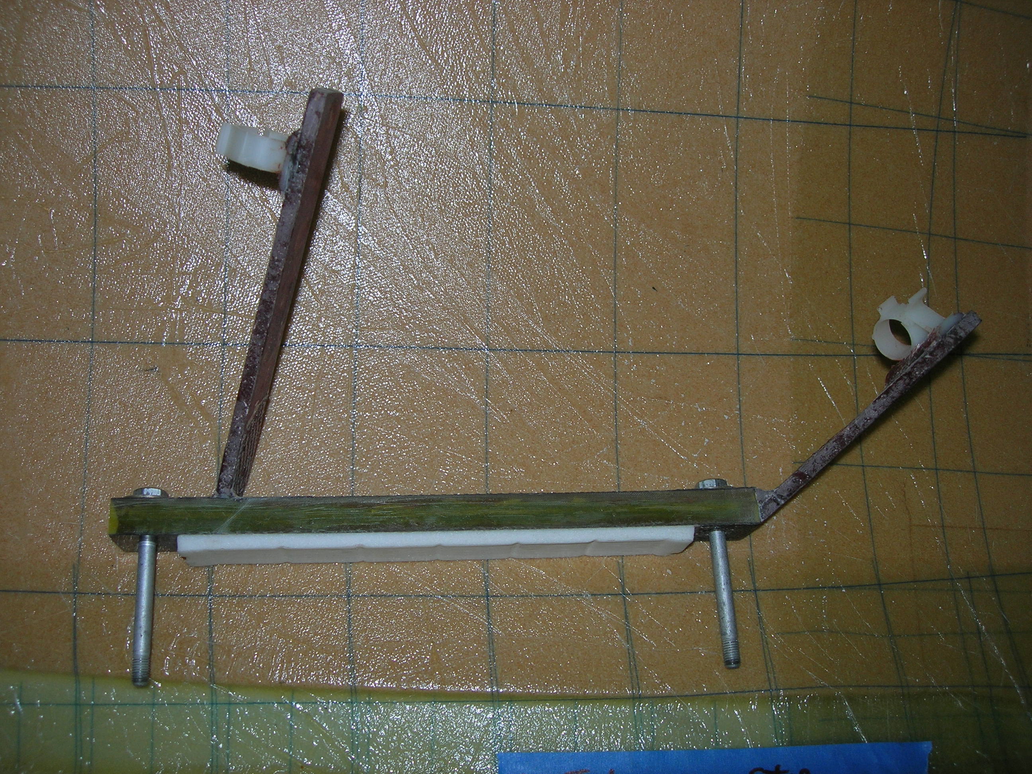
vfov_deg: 37.7
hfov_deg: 49.0
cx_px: 516
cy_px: 387
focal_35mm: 38
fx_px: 1133
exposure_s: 1/60.1
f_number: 2.8
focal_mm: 7.8
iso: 64
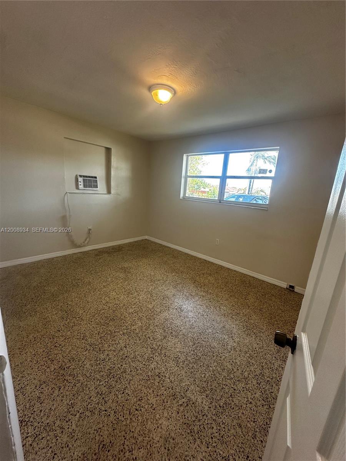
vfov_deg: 102.1
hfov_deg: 85.7
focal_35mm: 14
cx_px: 173
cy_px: 230
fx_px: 187
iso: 200
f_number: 2.2
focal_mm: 2.22
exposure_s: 1/120
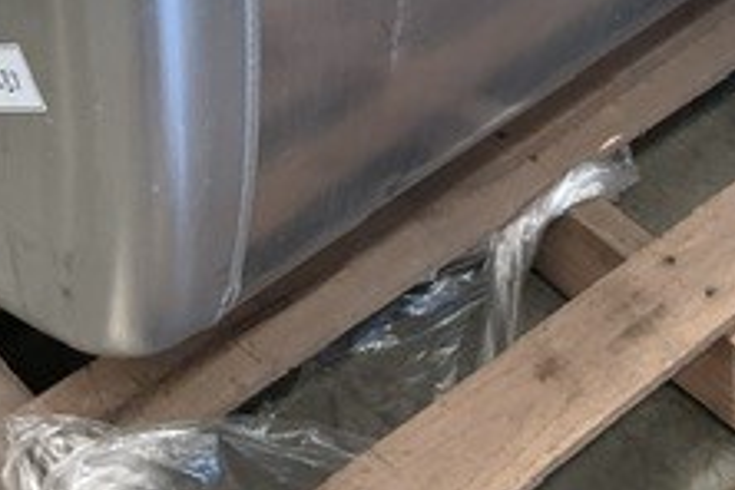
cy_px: -192
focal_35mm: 87
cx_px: 265
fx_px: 1776
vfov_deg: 14.8
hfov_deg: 23.3
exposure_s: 1/100
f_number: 1.8
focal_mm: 3
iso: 50
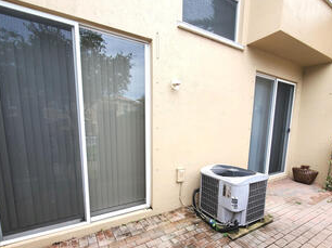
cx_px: 170
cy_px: 151
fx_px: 163
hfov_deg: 91.1
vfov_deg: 73.7
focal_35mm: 17
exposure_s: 1/202
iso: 50
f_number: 2.2
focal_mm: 1.8
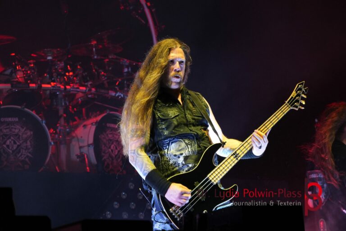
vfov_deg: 7.4
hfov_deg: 11.1
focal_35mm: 186
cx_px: 173
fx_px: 1788
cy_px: 116
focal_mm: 124
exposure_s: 1/200
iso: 2500
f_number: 5.6
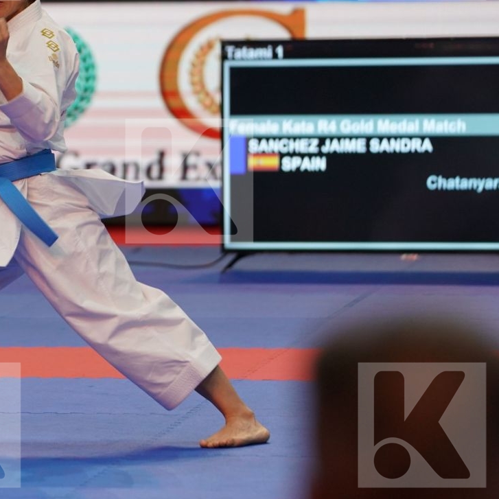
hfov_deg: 4.2
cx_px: -43
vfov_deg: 4.2
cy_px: 181
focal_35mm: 421
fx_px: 6866
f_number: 2.8
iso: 1000
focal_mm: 200
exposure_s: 1/250
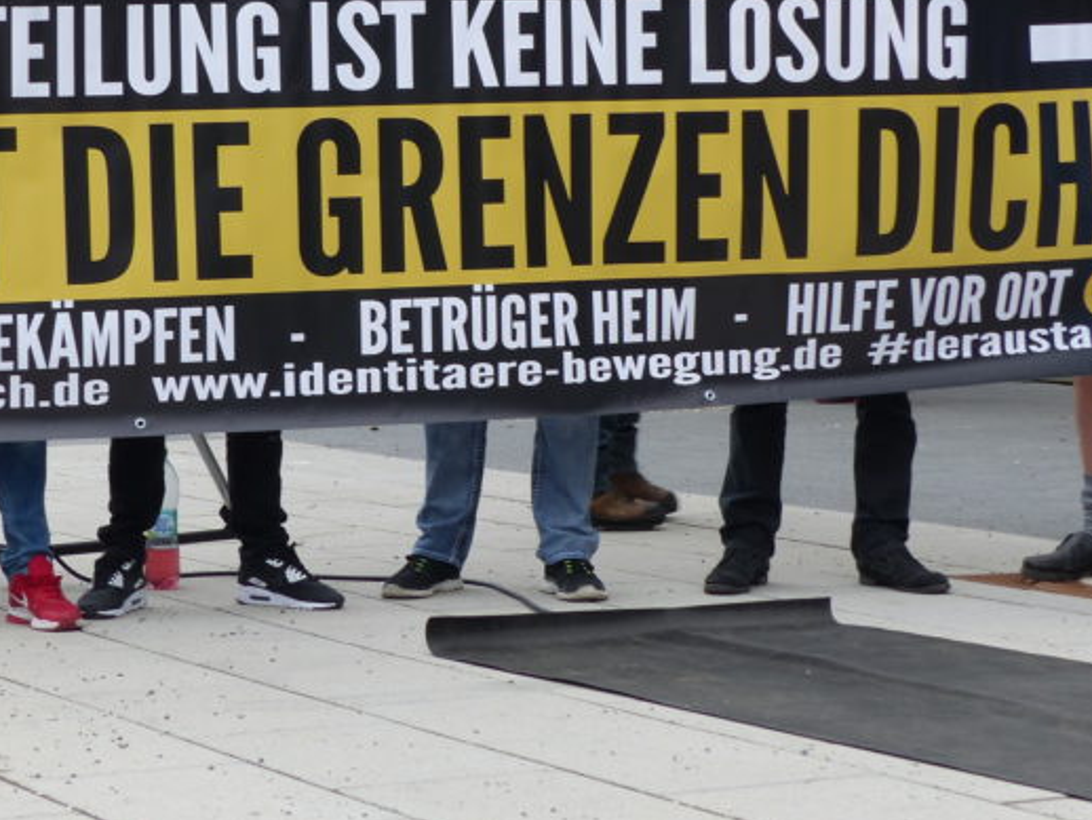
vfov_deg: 13.8
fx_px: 3377
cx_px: 382
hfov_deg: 18.3
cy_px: 282
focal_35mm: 107
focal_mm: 11.4
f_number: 3.5
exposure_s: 1/125
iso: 100
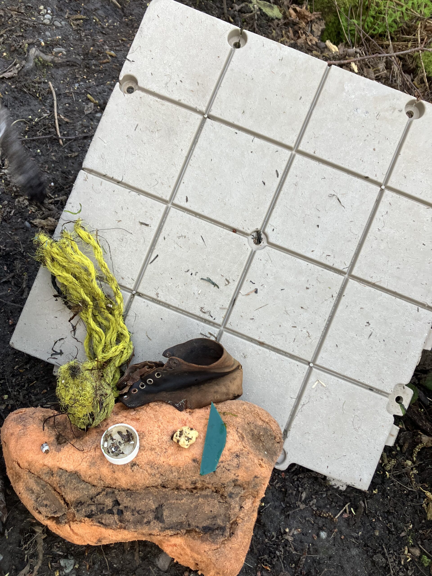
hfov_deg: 49.7
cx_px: 216
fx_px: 466
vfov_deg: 63.4
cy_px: 288
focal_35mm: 28
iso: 64
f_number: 1.8
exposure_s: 1/121
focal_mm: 3.99
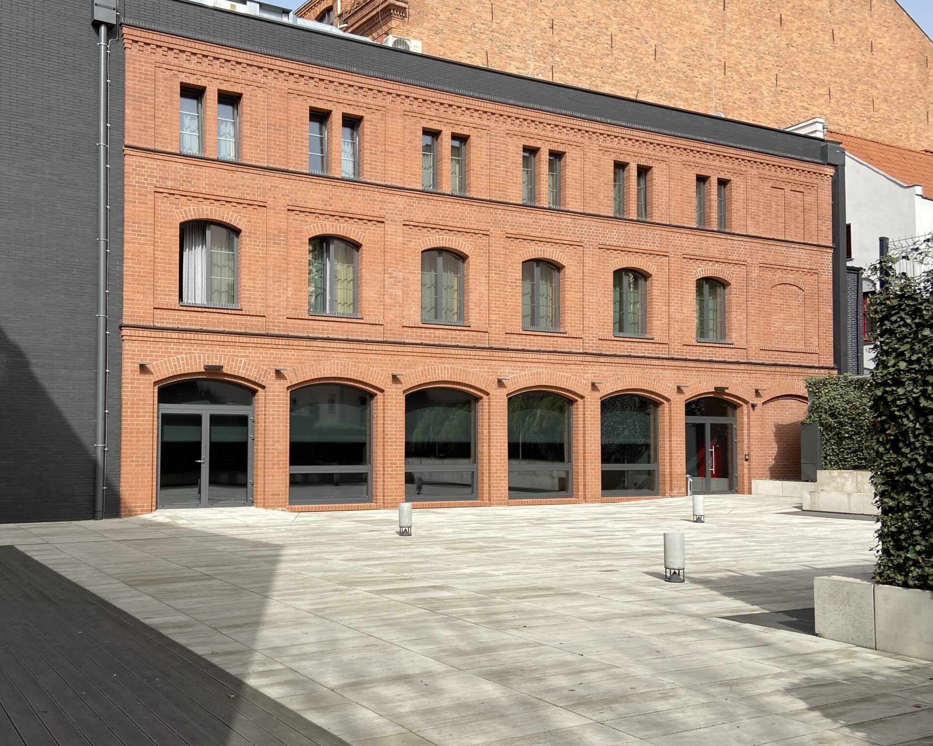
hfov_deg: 52.3
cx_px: 357
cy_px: 406
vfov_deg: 43.3
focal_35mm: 34
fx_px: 939
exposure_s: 1/1779
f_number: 1.8
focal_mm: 4.25
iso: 32
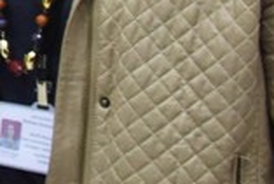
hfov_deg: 7.5
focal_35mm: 248
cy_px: -216
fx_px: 1889
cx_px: -489
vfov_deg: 5.4
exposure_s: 1/160
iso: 6400
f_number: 6.3
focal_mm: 38
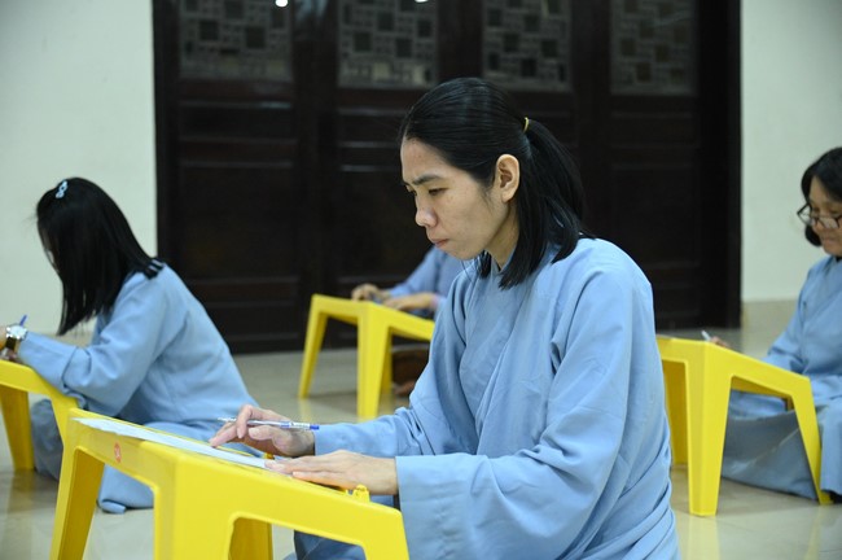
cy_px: 280
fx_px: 1355
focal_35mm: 58
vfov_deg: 23.3
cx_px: 421
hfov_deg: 34.5
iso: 8000
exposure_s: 1/200
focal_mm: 58
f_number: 4
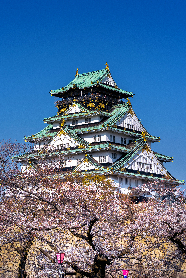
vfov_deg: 22.4
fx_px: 705
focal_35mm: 91
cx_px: 93
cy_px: 139
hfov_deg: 15.0
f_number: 9
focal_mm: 91
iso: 100
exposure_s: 1/400
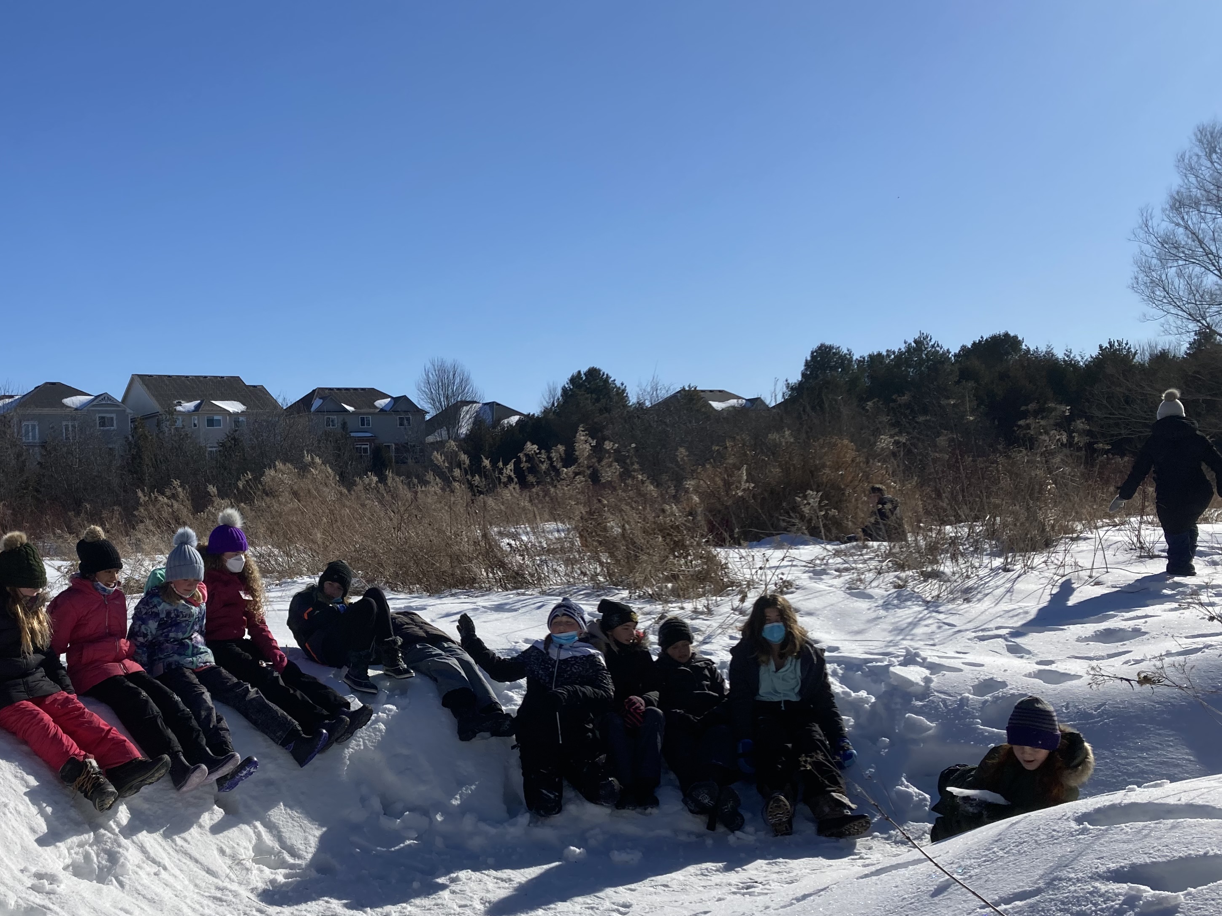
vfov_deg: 36.7
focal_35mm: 39
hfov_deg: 46.9
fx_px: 1377
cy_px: 550
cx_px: 378
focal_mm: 3.99
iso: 20
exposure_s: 1/4808
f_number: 1.8
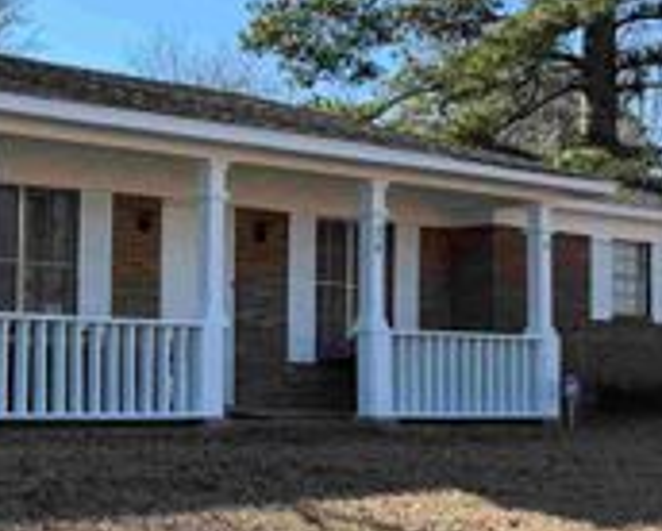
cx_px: 27
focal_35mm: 68
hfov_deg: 26.6
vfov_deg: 22.5
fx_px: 1334
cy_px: 310
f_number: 1.78
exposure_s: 1/2169
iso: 80
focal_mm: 6.76
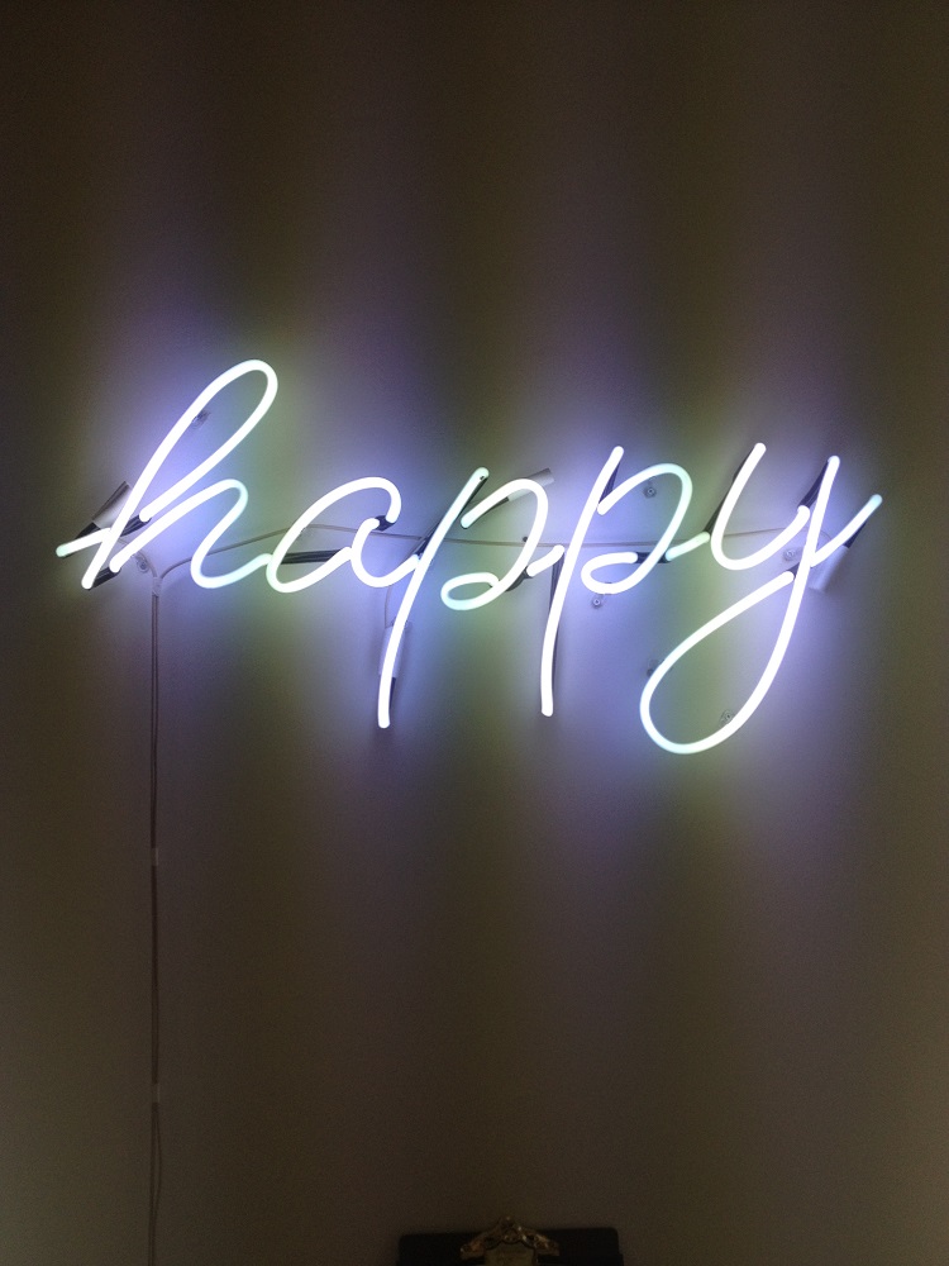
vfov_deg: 52.6
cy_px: 633
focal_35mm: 35
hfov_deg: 40.7
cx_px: 474
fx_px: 1279
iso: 50
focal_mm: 4.28
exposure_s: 1/207
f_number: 2.4
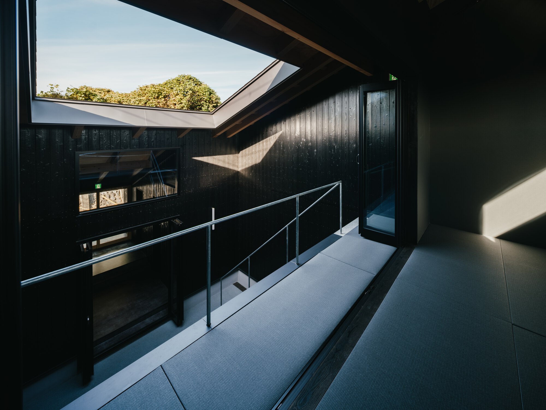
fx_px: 205
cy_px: 205
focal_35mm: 13
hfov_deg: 106.2
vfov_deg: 89.9
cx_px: 273
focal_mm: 17
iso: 320
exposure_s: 1/60
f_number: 10
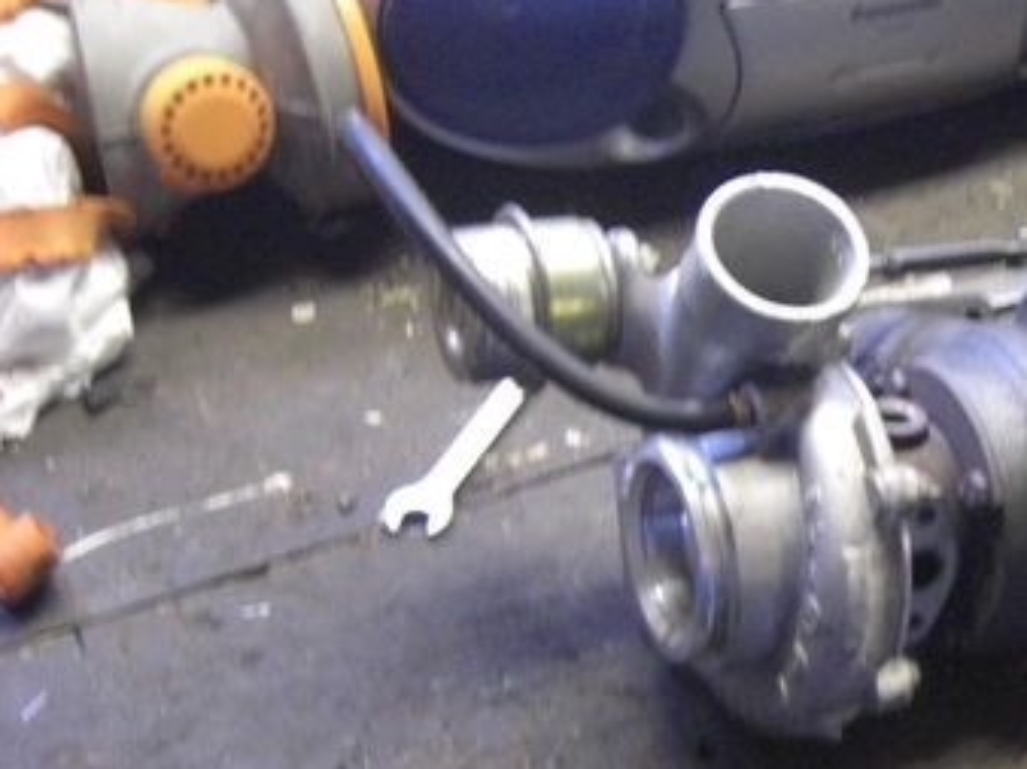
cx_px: 963
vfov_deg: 20.4
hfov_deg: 26.0
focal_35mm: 72
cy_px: 429
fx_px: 2135
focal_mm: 7.9
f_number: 2.8
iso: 800
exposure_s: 1/15
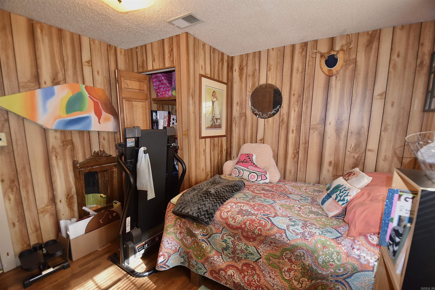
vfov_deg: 77.3
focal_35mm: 15
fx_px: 181
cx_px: 218
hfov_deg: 100.4
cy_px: 145
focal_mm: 10
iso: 720
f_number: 4
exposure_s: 1/60
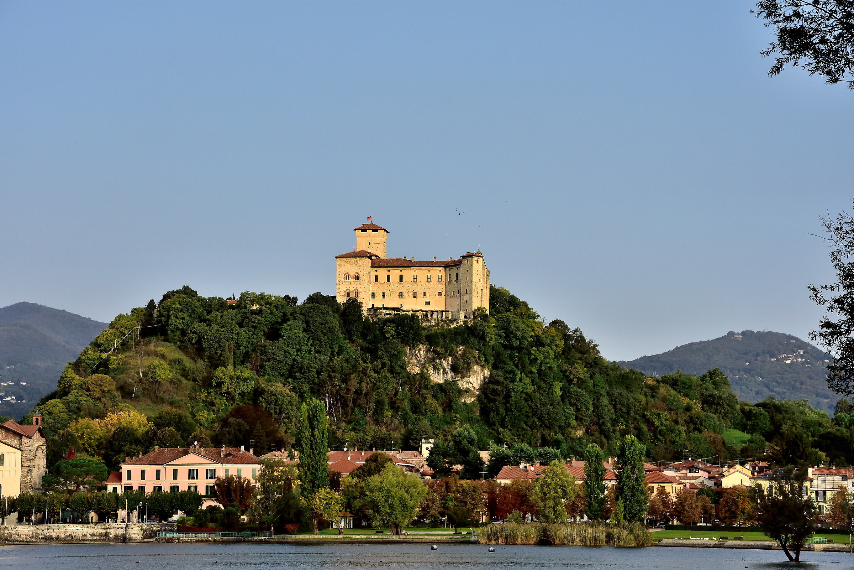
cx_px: 427
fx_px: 2491
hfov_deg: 19.5
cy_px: 285
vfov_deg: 13.0
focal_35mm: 105
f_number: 8
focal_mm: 70
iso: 800
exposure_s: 1/400
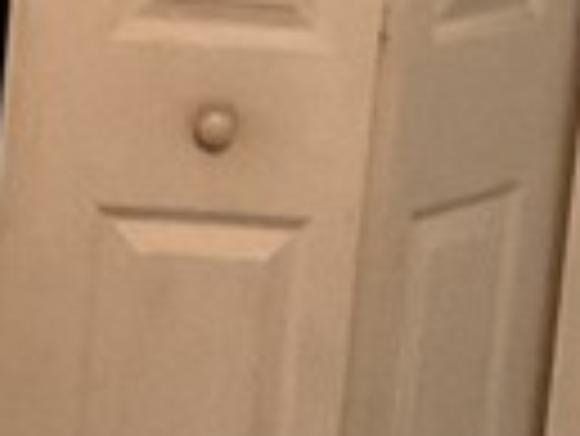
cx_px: -220
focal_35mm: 230
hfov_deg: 8.5
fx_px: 3857
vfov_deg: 6.4
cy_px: -76
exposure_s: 1/30
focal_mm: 3
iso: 400
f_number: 1.8
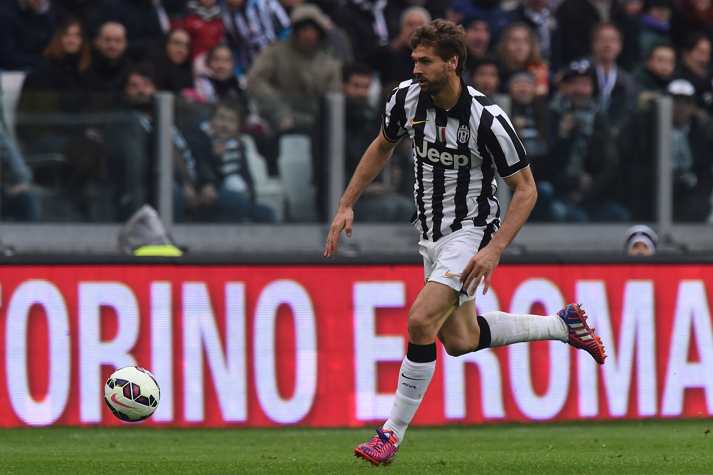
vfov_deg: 2.5
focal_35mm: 550
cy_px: 238
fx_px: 10887
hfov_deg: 3.8
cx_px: 356
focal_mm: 550
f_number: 4.5
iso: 1600
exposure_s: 1/1250
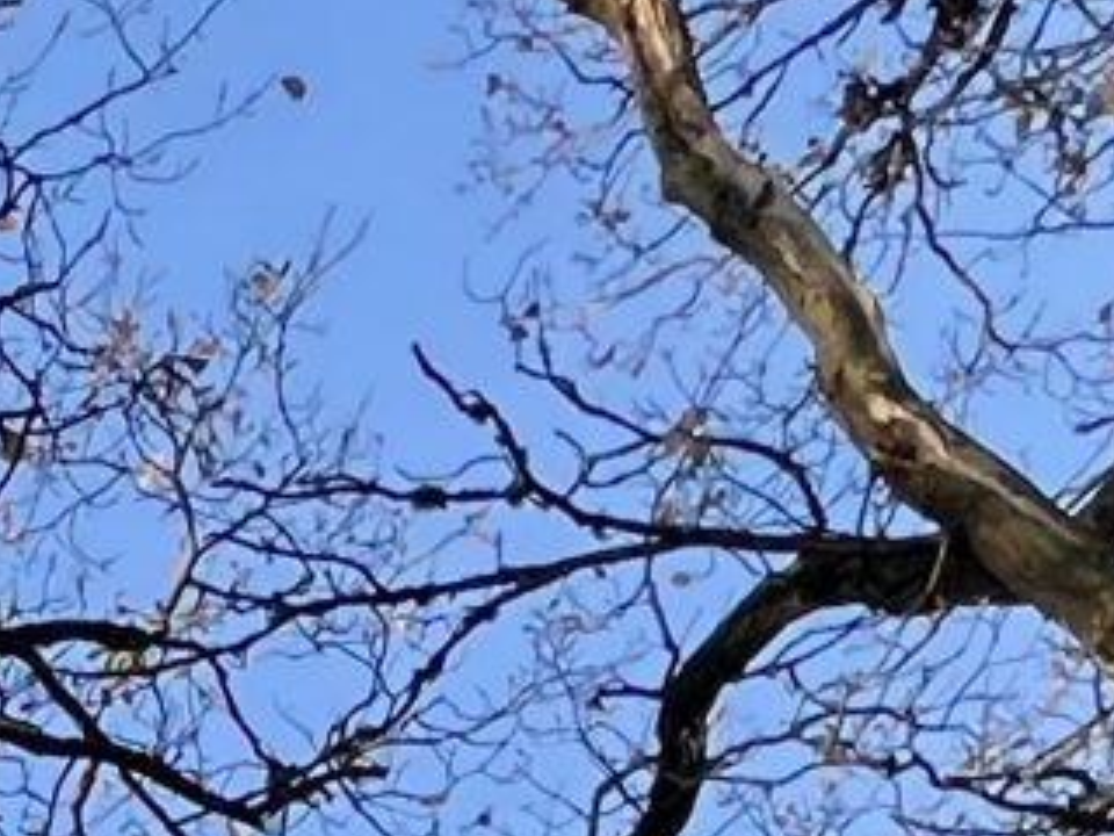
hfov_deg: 15.7
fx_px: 3347
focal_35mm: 104
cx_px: -985
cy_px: 2825
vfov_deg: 9.4
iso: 32
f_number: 1.8
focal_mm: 1.57
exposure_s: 1/442
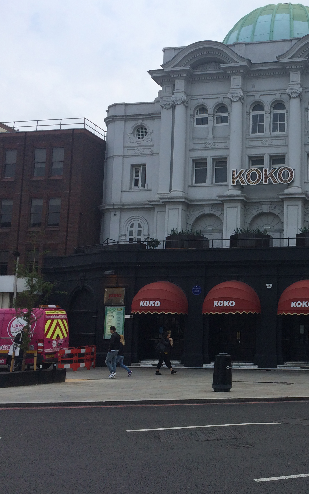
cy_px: 245
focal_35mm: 43
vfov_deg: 46.2
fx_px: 579
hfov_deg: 28.2
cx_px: 301
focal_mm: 4.15
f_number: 2.2
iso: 32
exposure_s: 1/1580
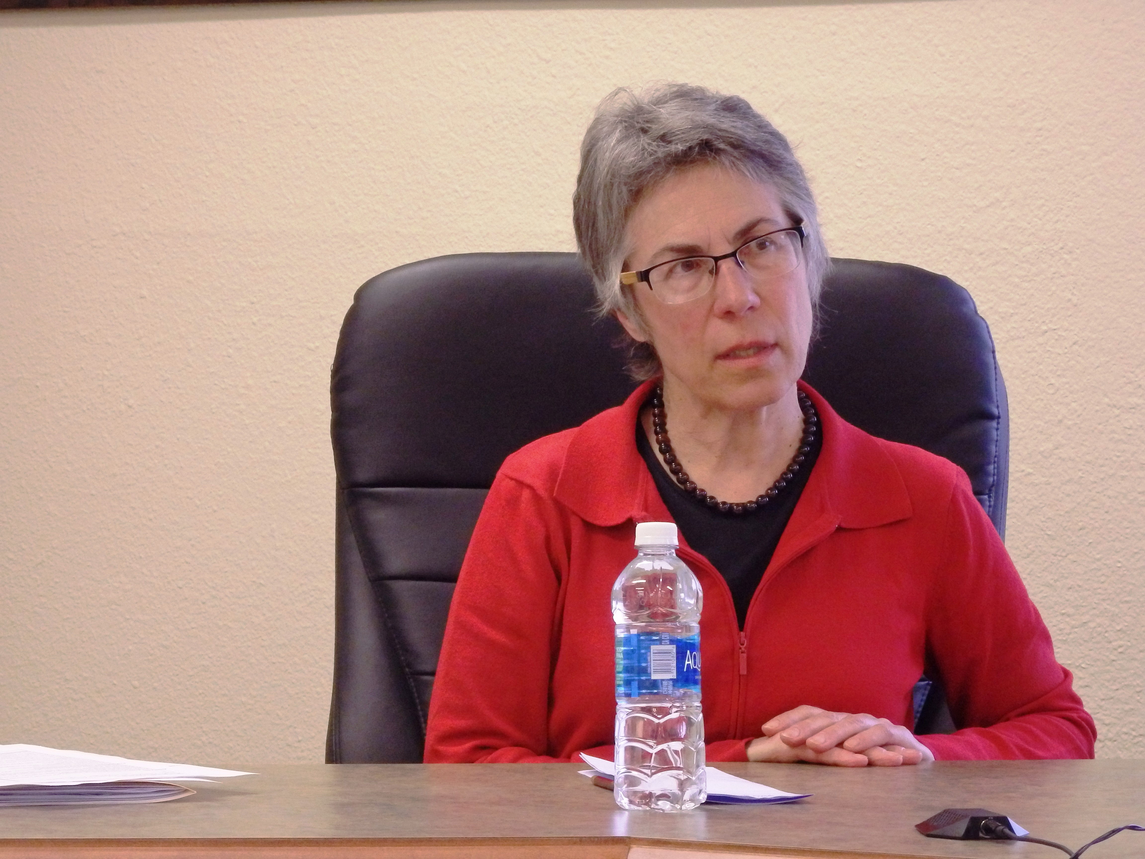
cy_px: 430
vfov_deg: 9.6
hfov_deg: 12.8
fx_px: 5094
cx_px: 572
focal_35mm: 154
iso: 800
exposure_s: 1/40
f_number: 5.5
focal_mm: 27.5
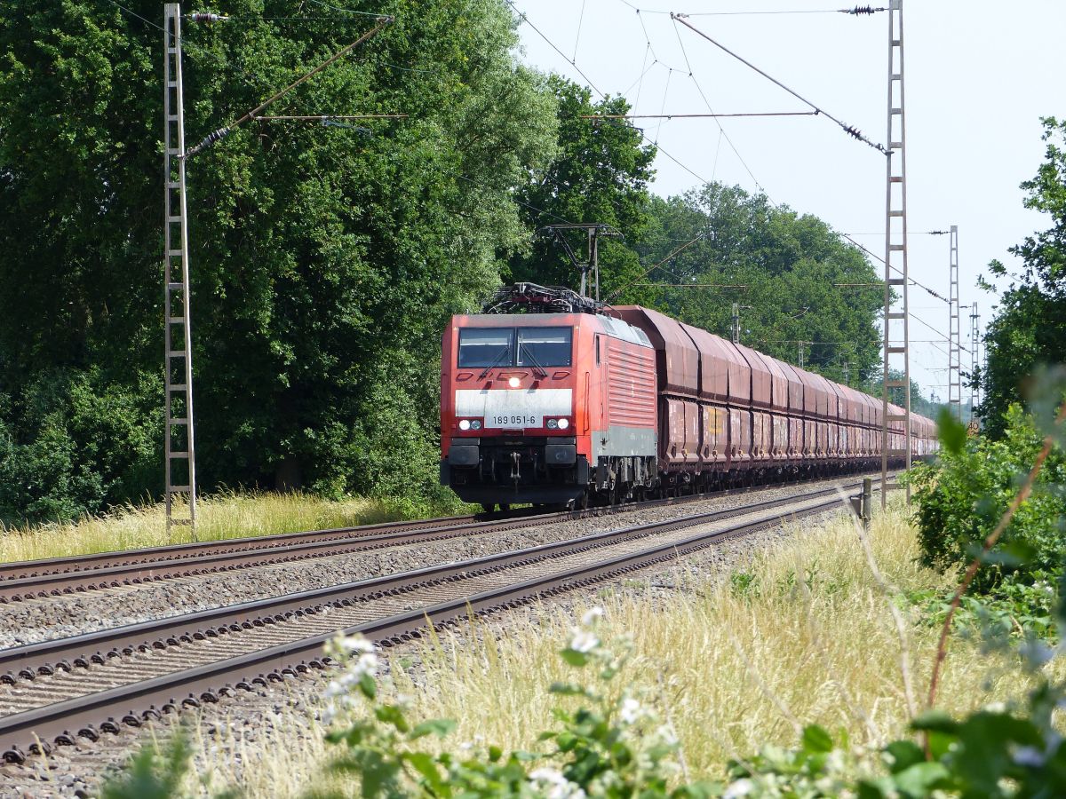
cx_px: 533
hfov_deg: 11.3
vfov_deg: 8.5
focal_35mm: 175
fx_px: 5389
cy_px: 400
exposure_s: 1/500
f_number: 4
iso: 100
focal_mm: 31.5
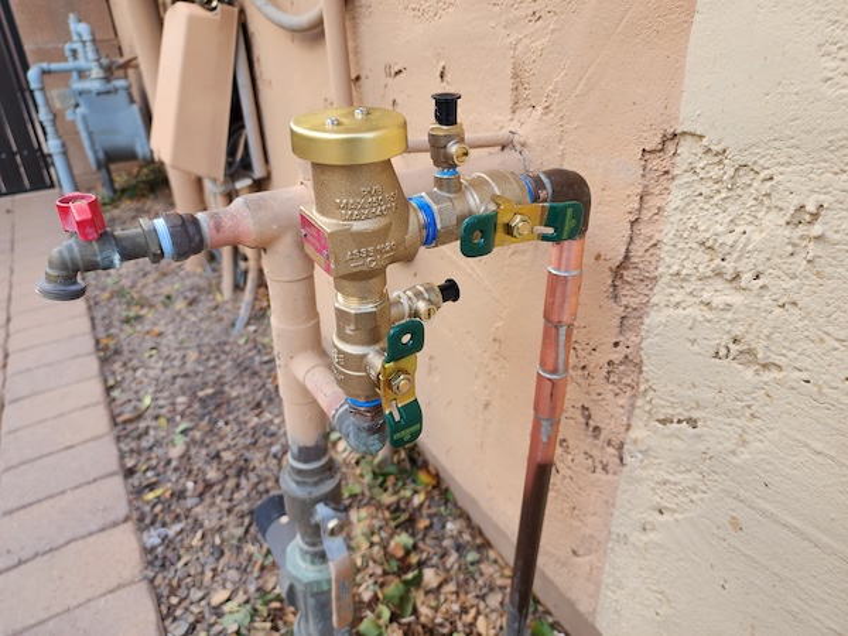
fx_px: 563
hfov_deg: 73.9
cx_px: 424
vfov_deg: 58.9
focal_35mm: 23
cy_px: 318
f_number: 1.8
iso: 40
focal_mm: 6.4
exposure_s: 1/180
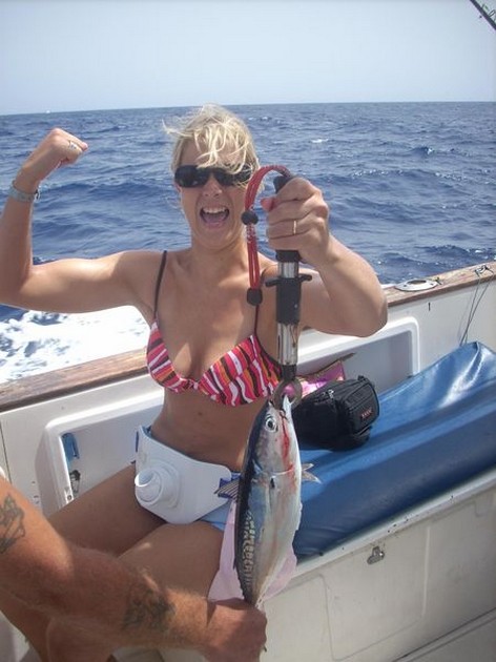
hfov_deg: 38.6
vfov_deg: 50.2
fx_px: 707
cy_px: 331
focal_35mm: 37
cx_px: 248
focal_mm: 6.2
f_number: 5.6
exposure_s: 1/185
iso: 64
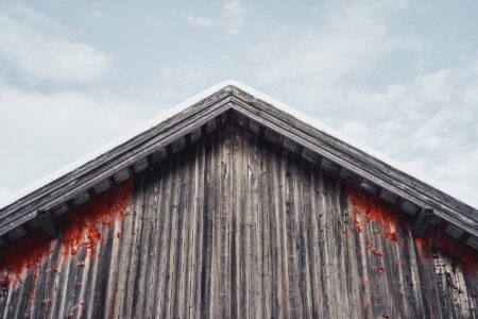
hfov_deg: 45.4
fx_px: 571
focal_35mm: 43
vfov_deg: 31.2
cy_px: 160
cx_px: 239
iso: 100
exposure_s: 1/50
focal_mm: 43
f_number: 8
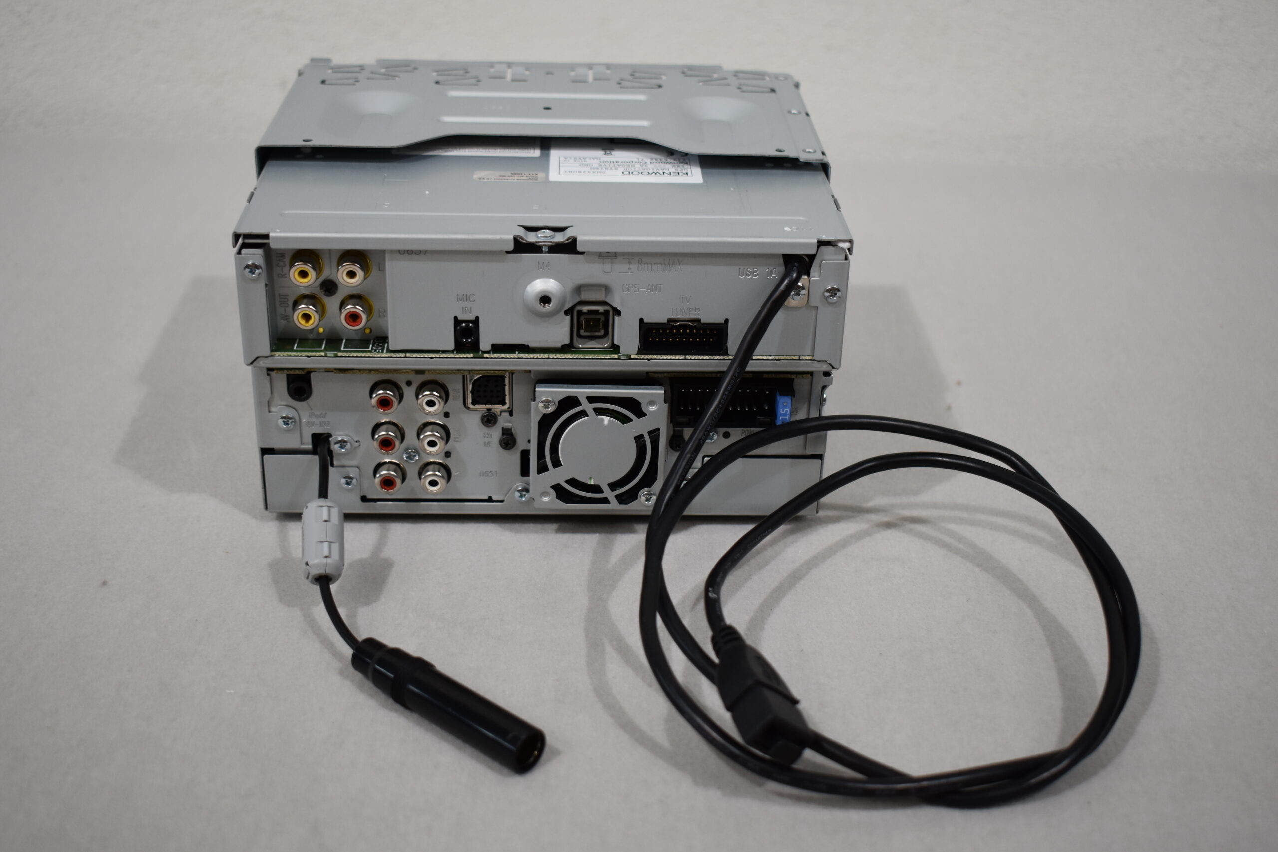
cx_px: 639
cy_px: 426
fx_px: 1651
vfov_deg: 28.9
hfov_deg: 42.3
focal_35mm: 46
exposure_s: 1/250
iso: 640
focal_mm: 31
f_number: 4.2
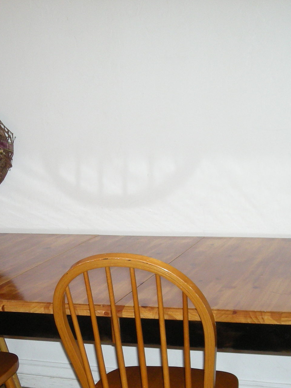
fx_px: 762
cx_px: 108
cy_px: 281
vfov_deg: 28.2
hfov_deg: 21.6
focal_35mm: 68
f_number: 2.8
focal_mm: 5.7
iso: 139
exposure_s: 1/60
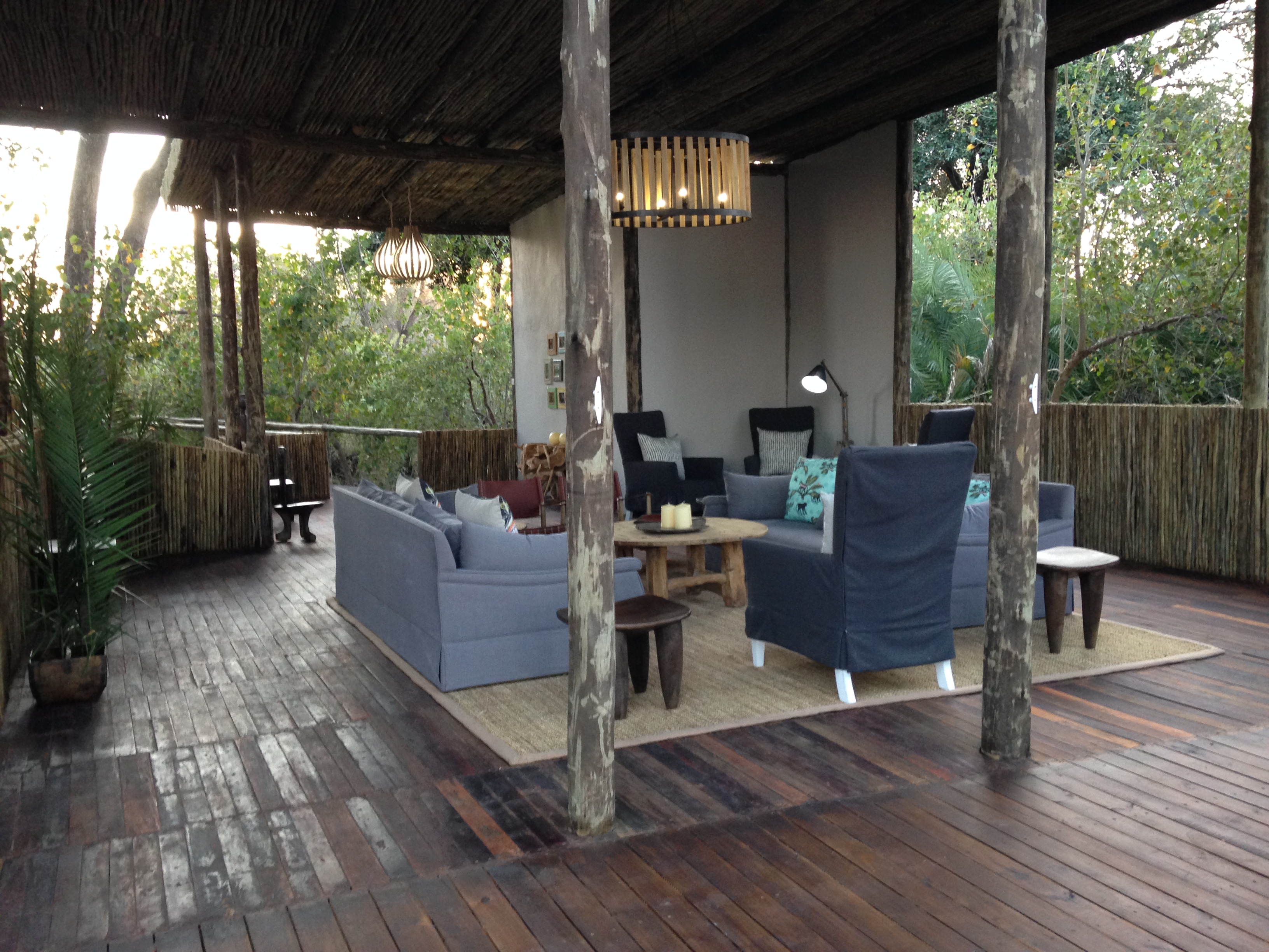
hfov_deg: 55.4
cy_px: 476
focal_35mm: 33
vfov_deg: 42.9
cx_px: 634
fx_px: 1210
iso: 125
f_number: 2.4
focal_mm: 4.12
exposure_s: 1/20
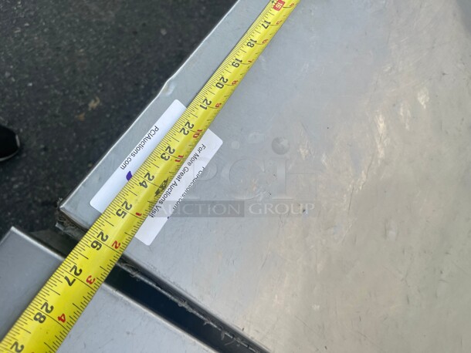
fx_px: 354
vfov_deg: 53.1
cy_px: 176
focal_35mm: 26
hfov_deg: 67.3
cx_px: 236
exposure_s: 1/121
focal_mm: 5.1
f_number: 1.6
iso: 100
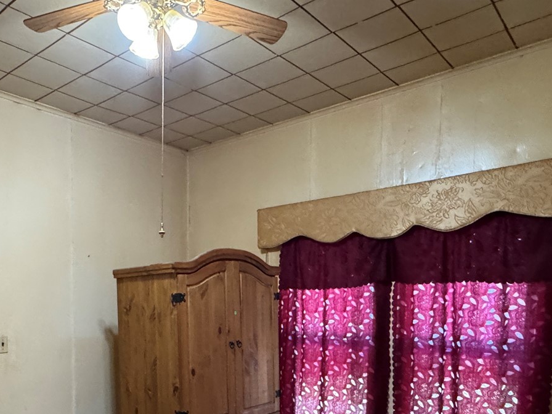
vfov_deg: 44.4
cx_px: 179
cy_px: 335
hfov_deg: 58.5
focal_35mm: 30
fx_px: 478
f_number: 2.2
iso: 1000
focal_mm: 2.22
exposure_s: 1/60
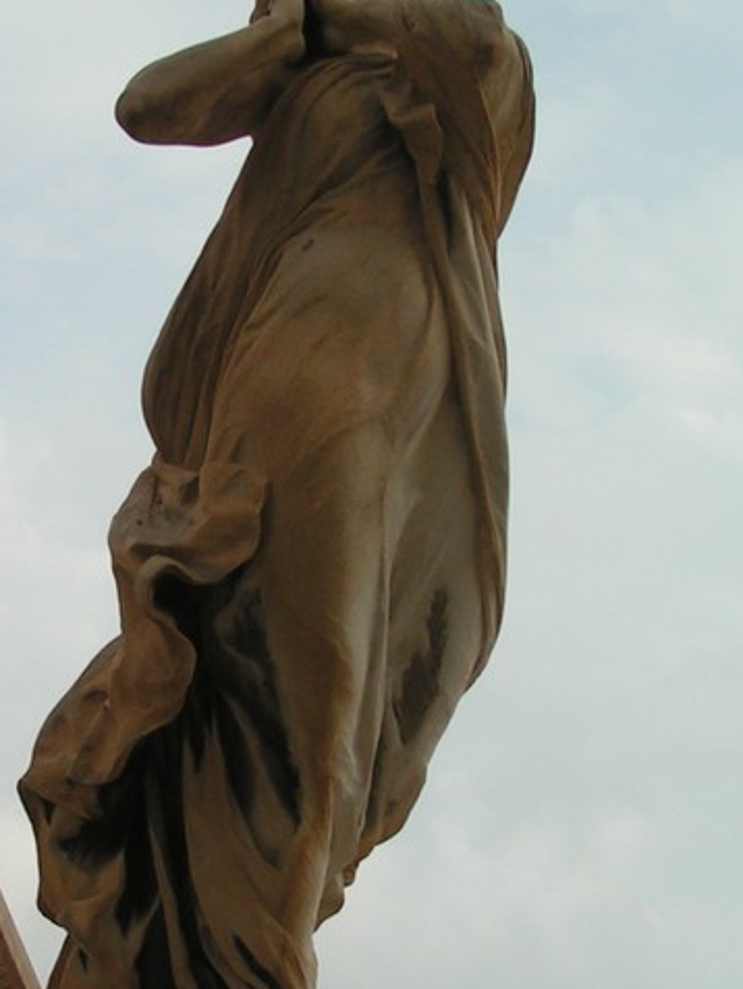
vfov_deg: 23.0
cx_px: 214
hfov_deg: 17.3
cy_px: 561
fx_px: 2432
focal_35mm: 85
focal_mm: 5.8
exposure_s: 1/400
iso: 50
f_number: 5.6
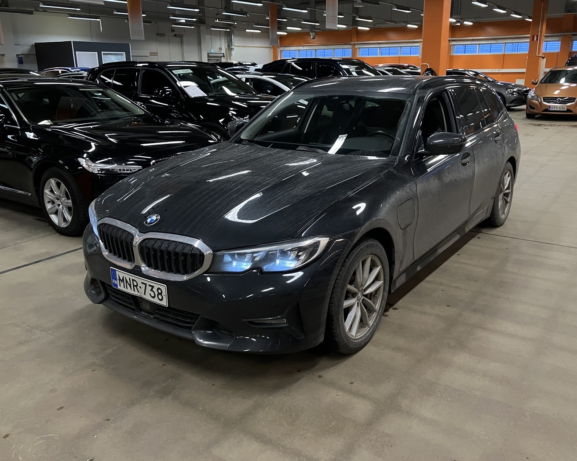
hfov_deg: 58.8
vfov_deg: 48.5
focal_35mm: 30
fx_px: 512
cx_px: 298
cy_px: 227
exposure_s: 1/50
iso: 125
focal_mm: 3.99
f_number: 1.8
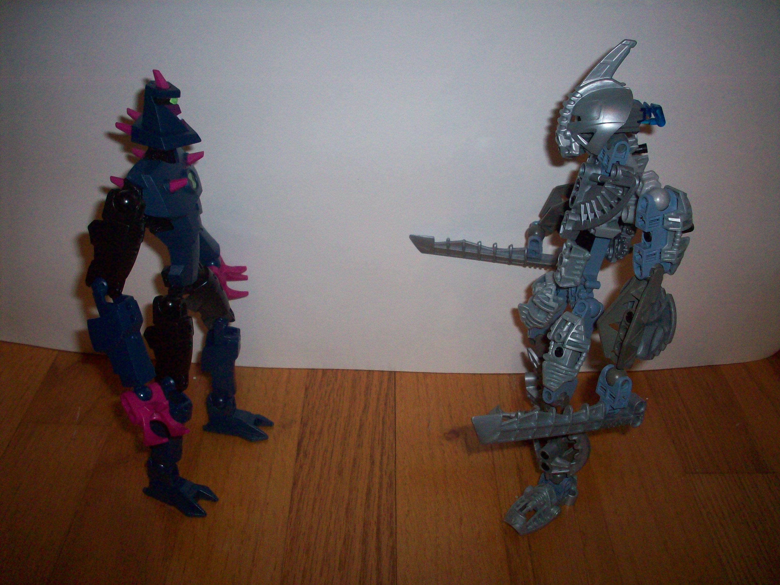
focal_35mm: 37
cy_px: 292
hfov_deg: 50.1
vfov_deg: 38.7
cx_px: 390
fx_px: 834
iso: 160
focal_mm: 6.2
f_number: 2.8
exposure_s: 1/64
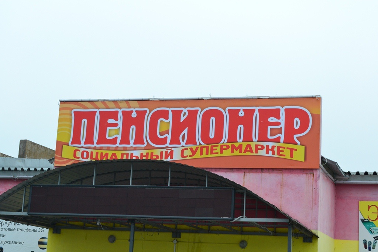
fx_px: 756
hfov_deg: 28.1
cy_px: 126
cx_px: 189
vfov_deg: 18.9
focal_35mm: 72
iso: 400
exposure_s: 1/60
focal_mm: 48
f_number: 8
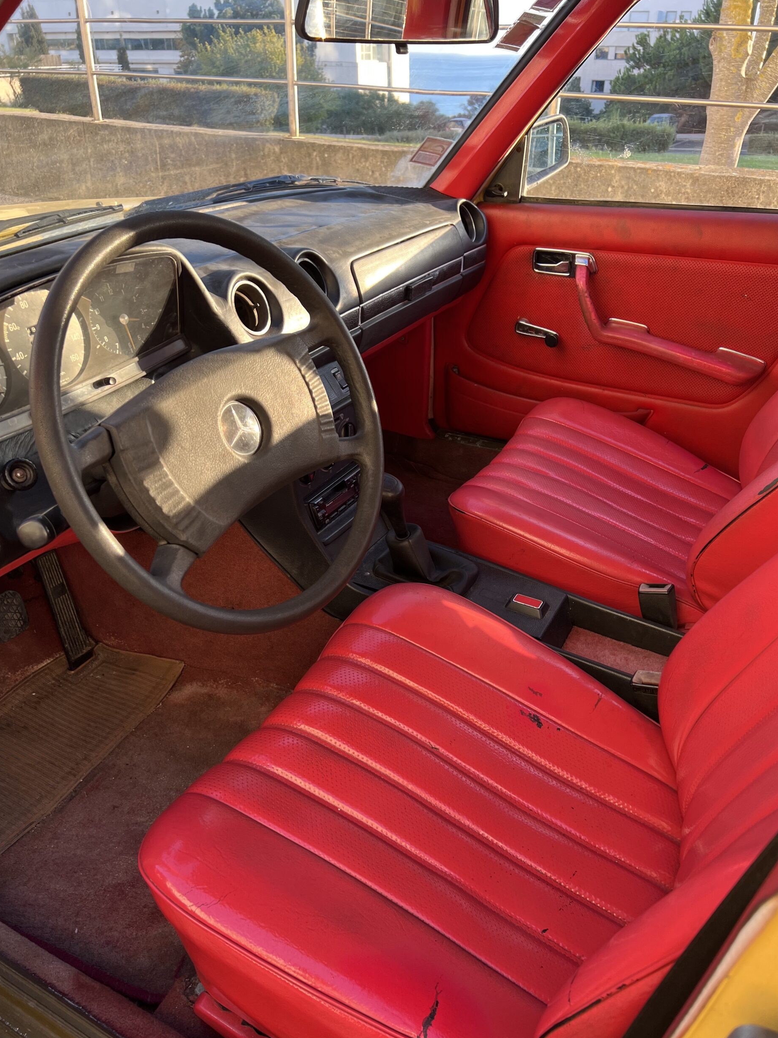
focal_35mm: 27
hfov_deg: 51.4
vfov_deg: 65.3
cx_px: 381
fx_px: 809
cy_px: 537
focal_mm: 5.7
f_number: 1.5
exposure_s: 1/166
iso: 50
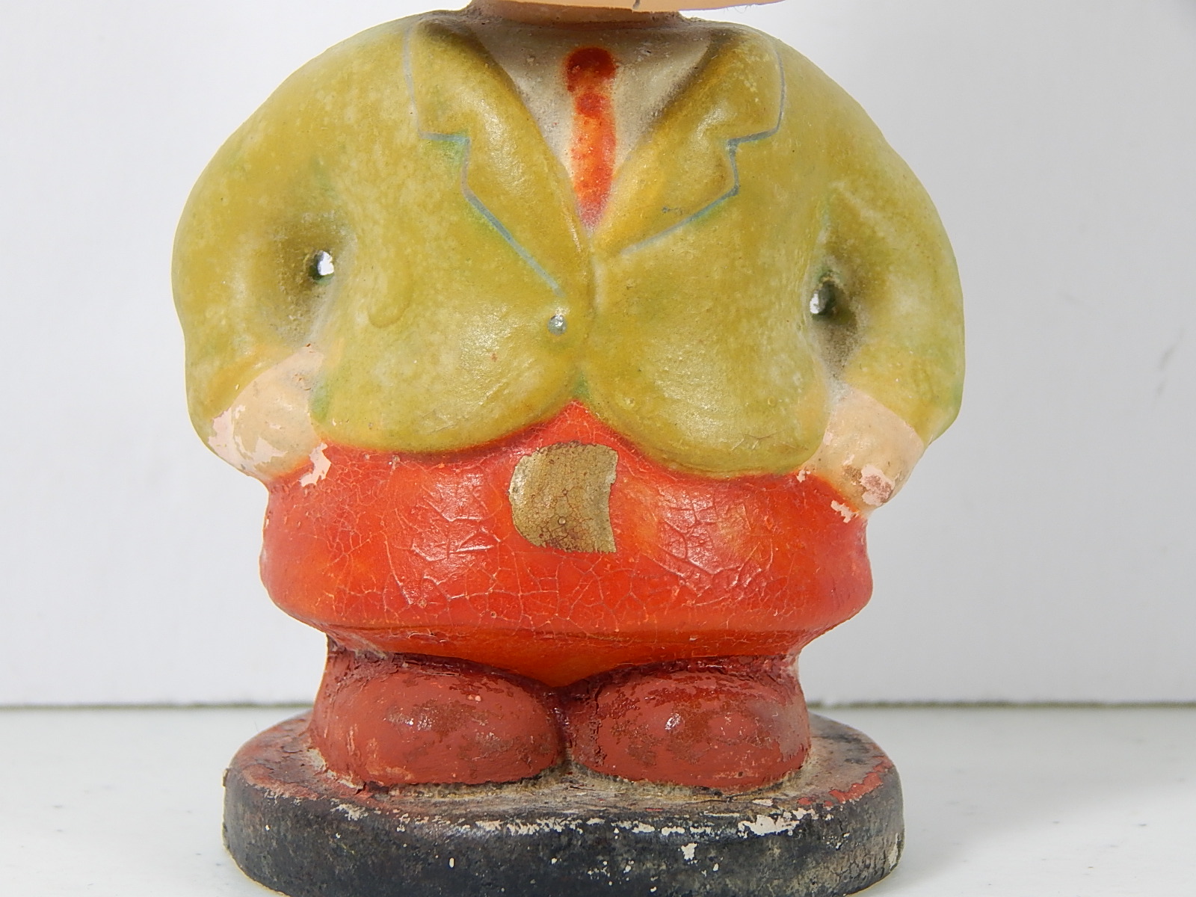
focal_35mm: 114
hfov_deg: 17.3
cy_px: 448
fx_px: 3939
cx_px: 598
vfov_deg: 13.0
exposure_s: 1/30
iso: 125
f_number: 4.6
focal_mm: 20.5
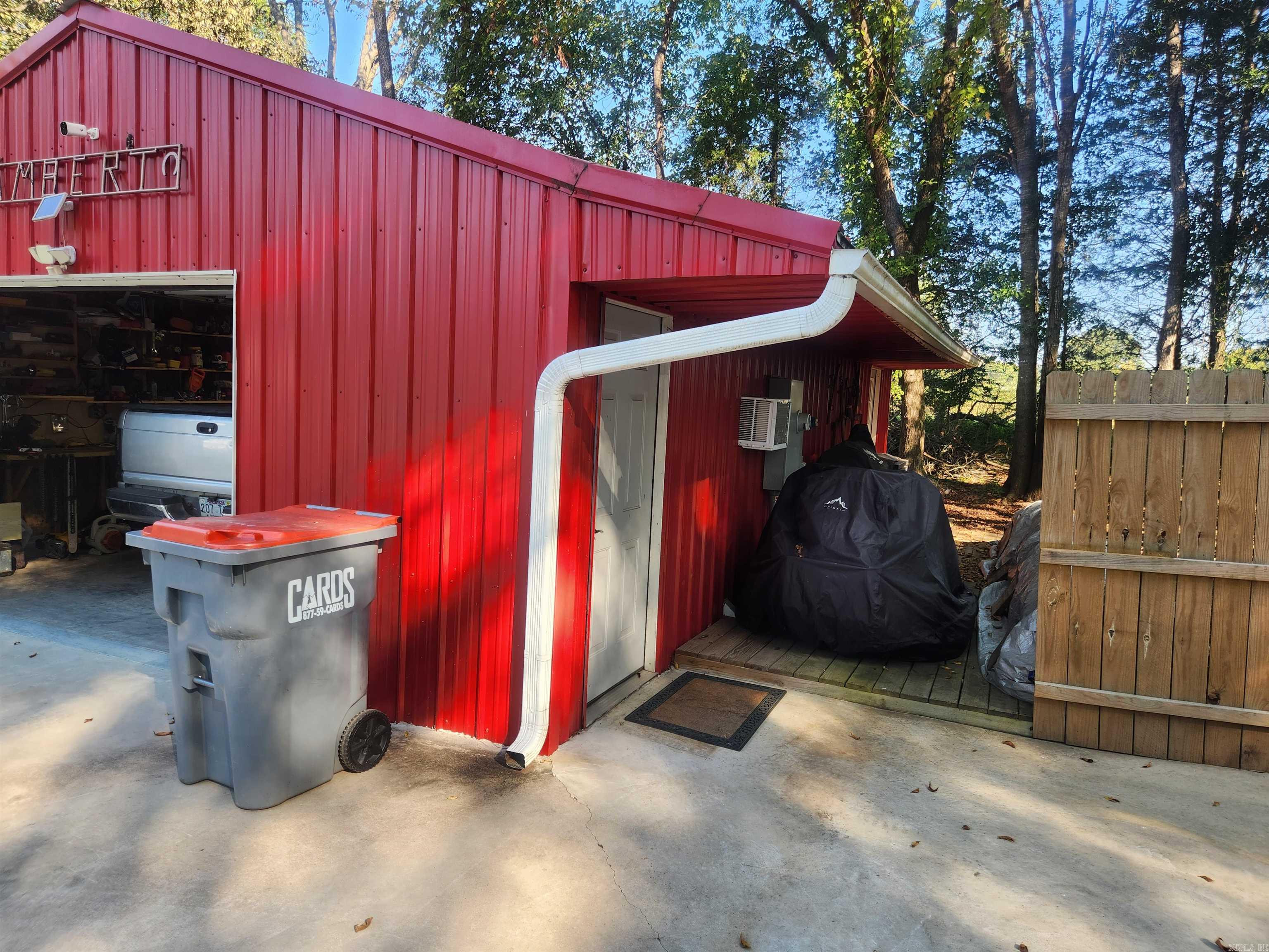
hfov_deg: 73.9
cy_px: 476
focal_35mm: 23
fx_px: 843
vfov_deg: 58.9
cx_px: 634
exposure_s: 1/180
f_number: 1.8
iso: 25
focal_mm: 5.4
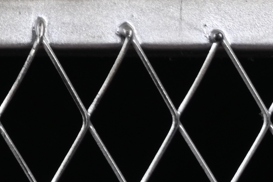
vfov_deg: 3.2
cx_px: -454
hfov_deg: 4.7
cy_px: -324
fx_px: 3215
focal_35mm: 424
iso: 160
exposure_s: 1/80
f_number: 8
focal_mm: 50
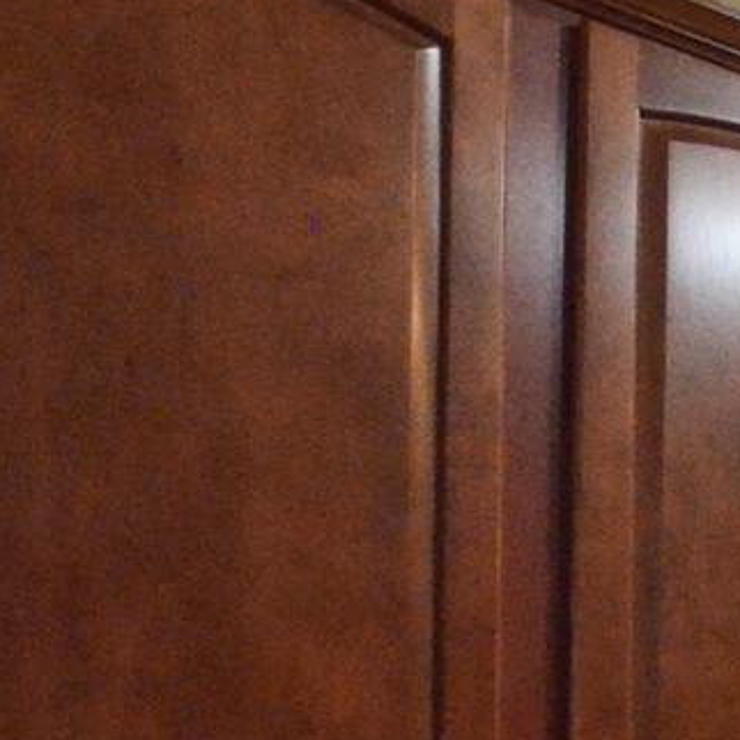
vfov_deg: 18.0
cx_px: 2055
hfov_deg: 12.5
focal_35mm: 81
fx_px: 1959
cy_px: 1241
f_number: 11
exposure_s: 1/30
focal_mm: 10
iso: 3600
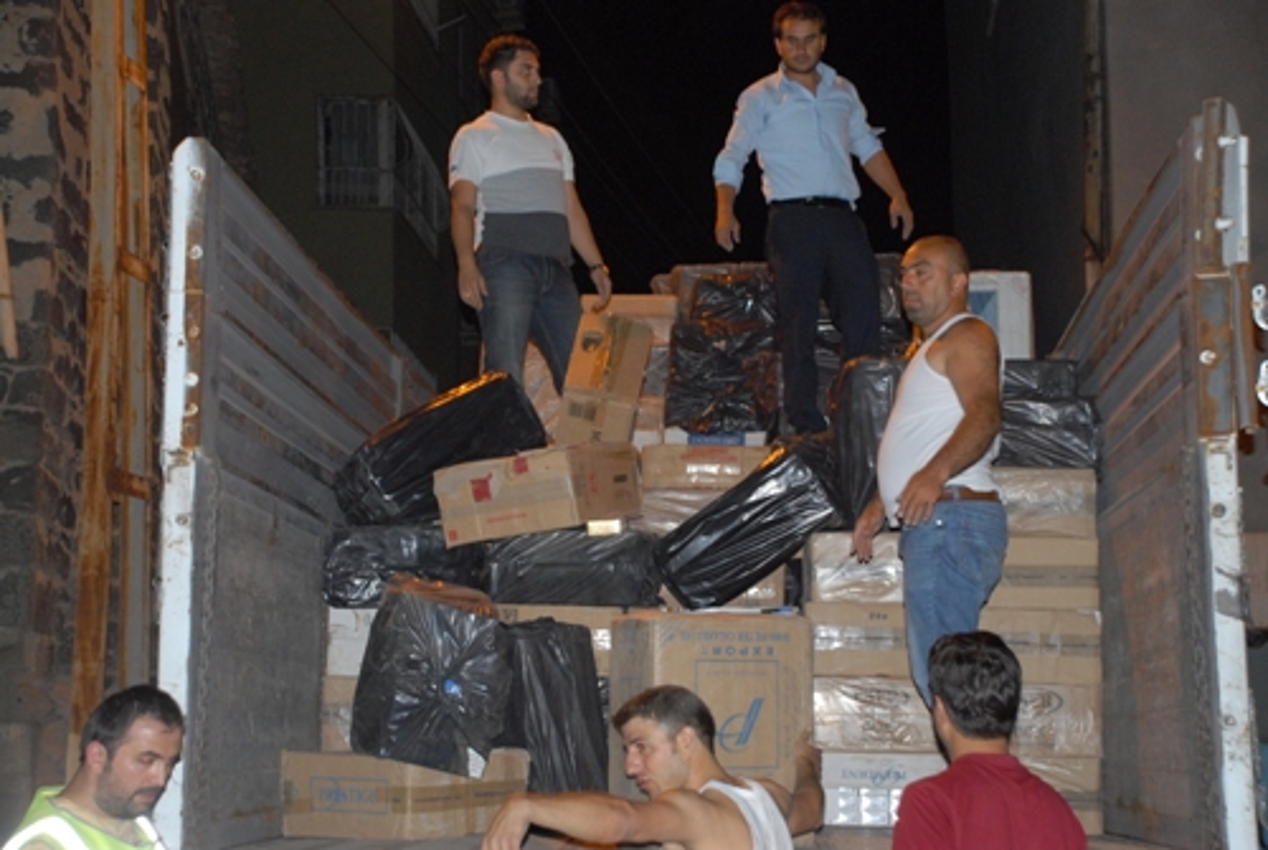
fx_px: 2011
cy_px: 425
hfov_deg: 35.0
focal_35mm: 57
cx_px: 634
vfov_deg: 23.9
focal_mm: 38
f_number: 5
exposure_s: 1/60
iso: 800
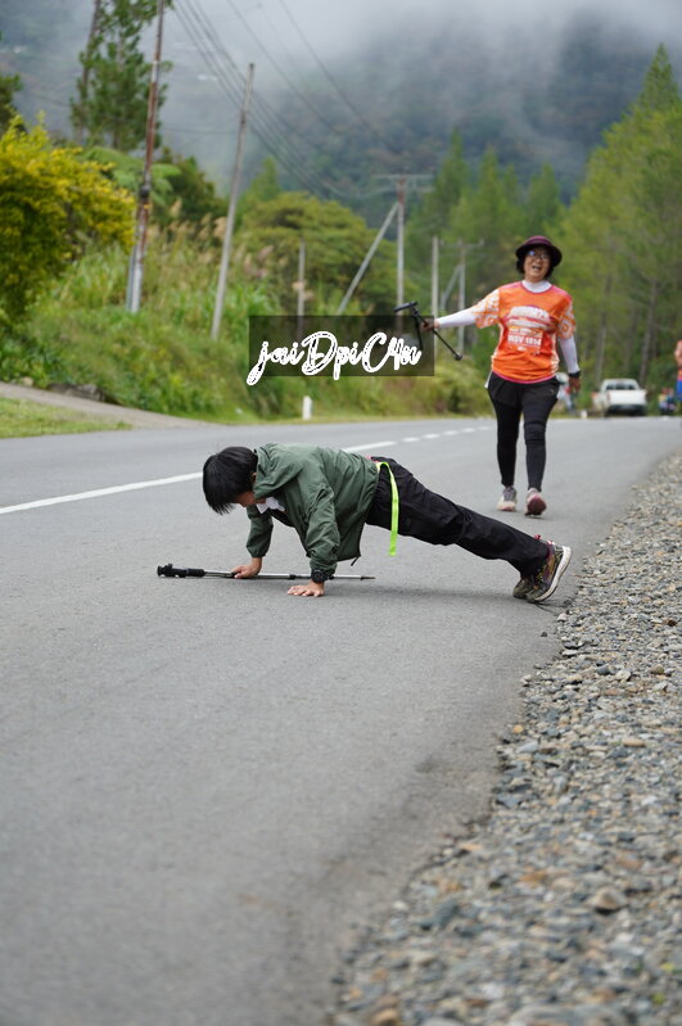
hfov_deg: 13.0
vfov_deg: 19.5
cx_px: 341
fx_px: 2990
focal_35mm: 105
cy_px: 513
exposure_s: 1/500
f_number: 2.8
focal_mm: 70
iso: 100
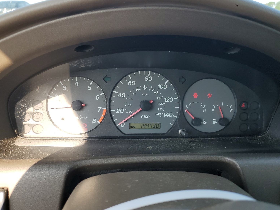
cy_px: 103
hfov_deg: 65.3
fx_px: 218
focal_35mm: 27
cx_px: 142
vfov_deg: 51.4
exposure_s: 1/385
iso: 50
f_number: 1.5
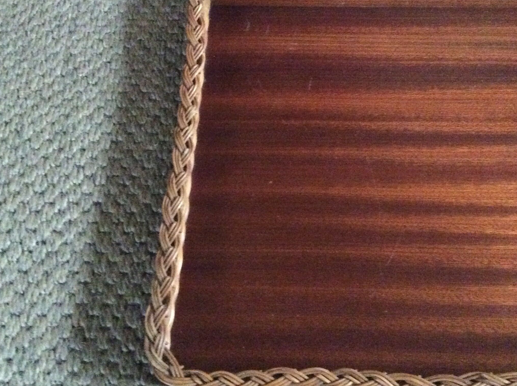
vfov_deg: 35.0
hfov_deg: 45.7
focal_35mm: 41
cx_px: 294
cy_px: 165
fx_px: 611
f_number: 2.4
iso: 800
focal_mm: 3.3
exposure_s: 1/17
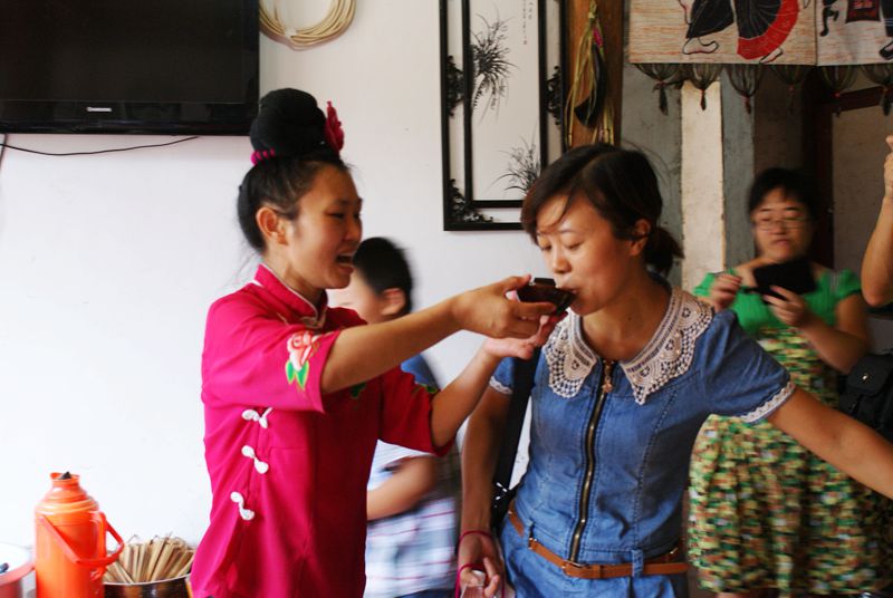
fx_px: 1304
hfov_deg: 37.8
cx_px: 446
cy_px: 299
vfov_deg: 25.8
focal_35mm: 52
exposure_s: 1/20
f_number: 5.6
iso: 400
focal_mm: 35
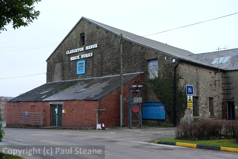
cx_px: 119
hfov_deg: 50.7
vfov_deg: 35.1
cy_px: 80
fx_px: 251
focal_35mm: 38
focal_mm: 25.4
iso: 400
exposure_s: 1/200
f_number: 3.2
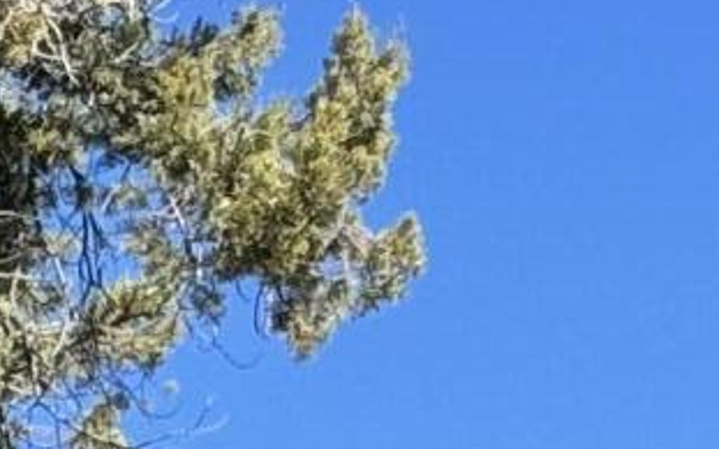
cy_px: 1460
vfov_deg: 3.9
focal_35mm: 327
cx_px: -1489
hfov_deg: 5.9
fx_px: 6404
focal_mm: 6.86
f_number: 1.78
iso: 64
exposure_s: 1/3257
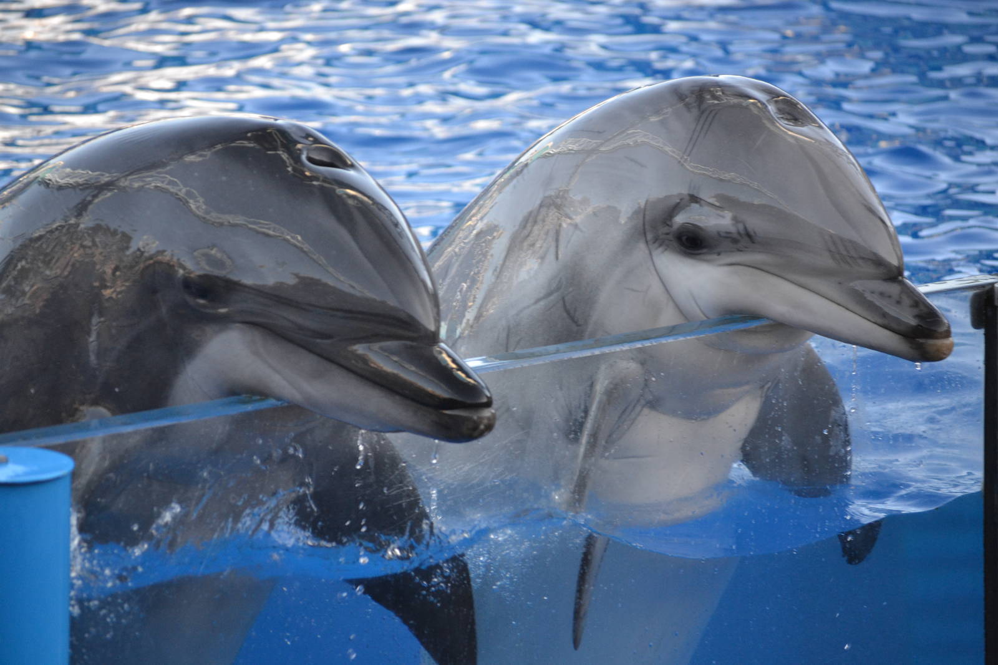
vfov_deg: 7.6
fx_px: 4990
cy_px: 332
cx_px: 499
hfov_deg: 11.4
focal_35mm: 180
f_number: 4.8
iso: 1100
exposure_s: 1/500
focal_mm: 120
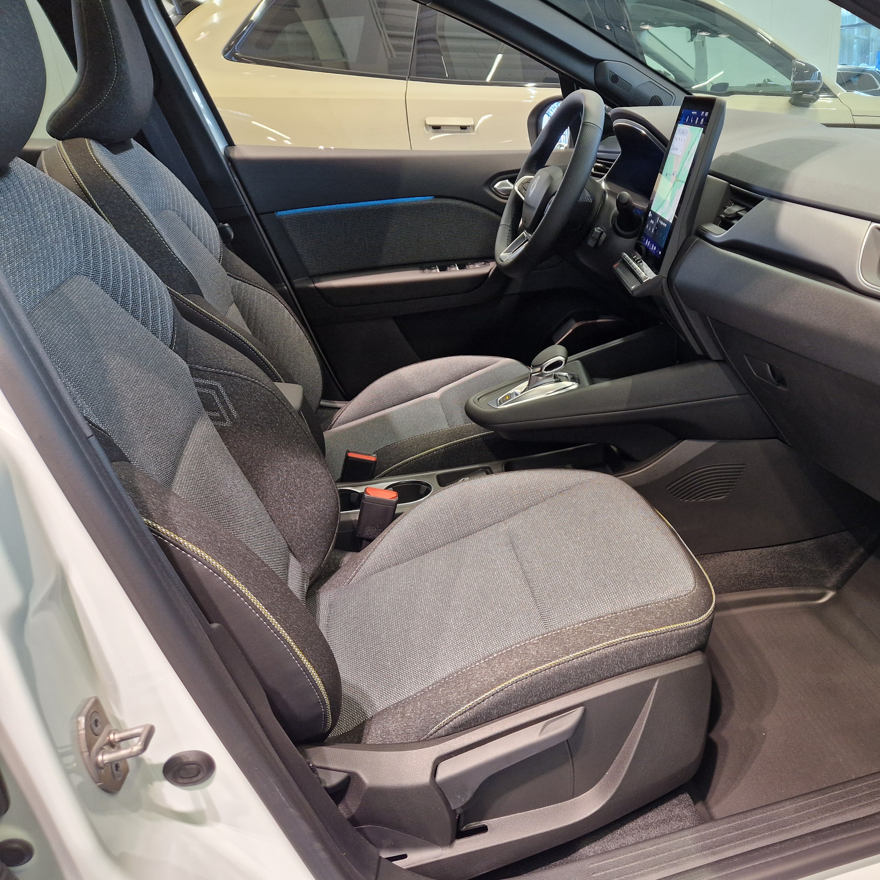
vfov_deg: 55.6
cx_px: 626
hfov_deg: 53.8
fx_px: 834
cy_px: 448
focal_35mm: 29
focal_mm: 5.4
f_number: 1.8
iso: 200
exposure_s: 1/100
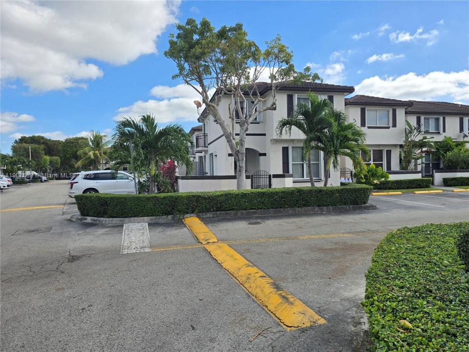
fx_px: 312
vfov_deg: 58.9
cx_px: 234
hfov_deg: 73.9
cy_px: 176
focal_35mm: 23
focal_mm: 6.3
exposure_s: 1/758
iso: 12
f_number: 1.7
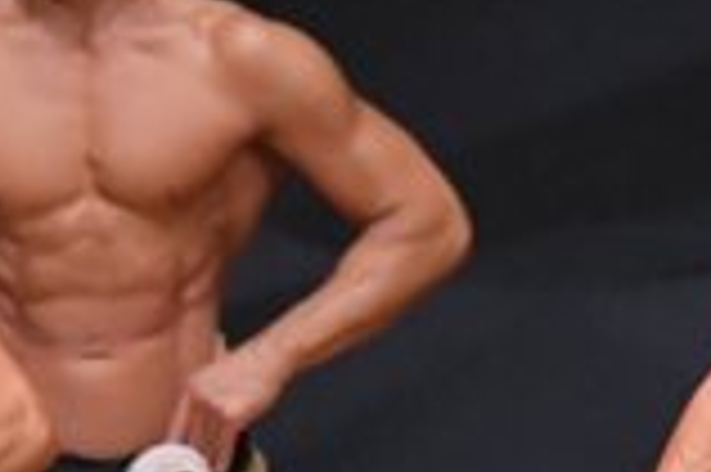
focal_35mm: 1400
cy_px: 913
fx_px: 27621
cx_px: 493
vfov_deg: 1.0
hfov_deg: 1.5
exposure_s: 1/400
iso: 6400
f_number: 5.6
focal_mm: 190
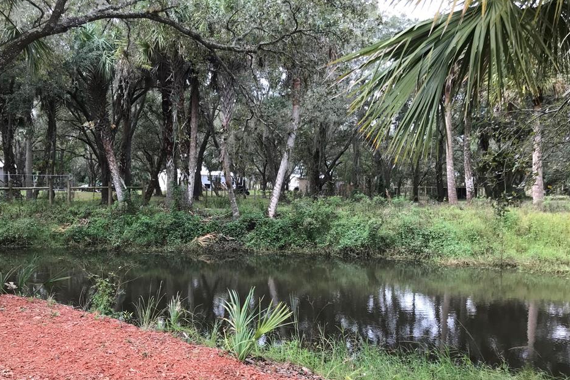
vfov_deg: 41.0
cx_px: 268
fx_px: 507
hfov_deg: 58.7
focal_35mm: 32
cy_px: 210
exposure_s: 1/251
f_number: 1.8
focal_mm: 3.99
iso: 25
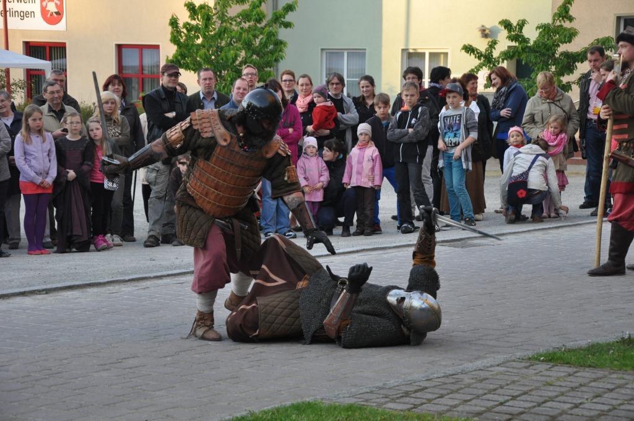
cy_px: 210
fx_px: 1741
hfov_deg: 20.6
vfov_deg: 13.8
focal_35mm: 99
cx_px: 317
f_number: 5.3
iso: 800
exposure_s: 1/200
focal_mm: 66
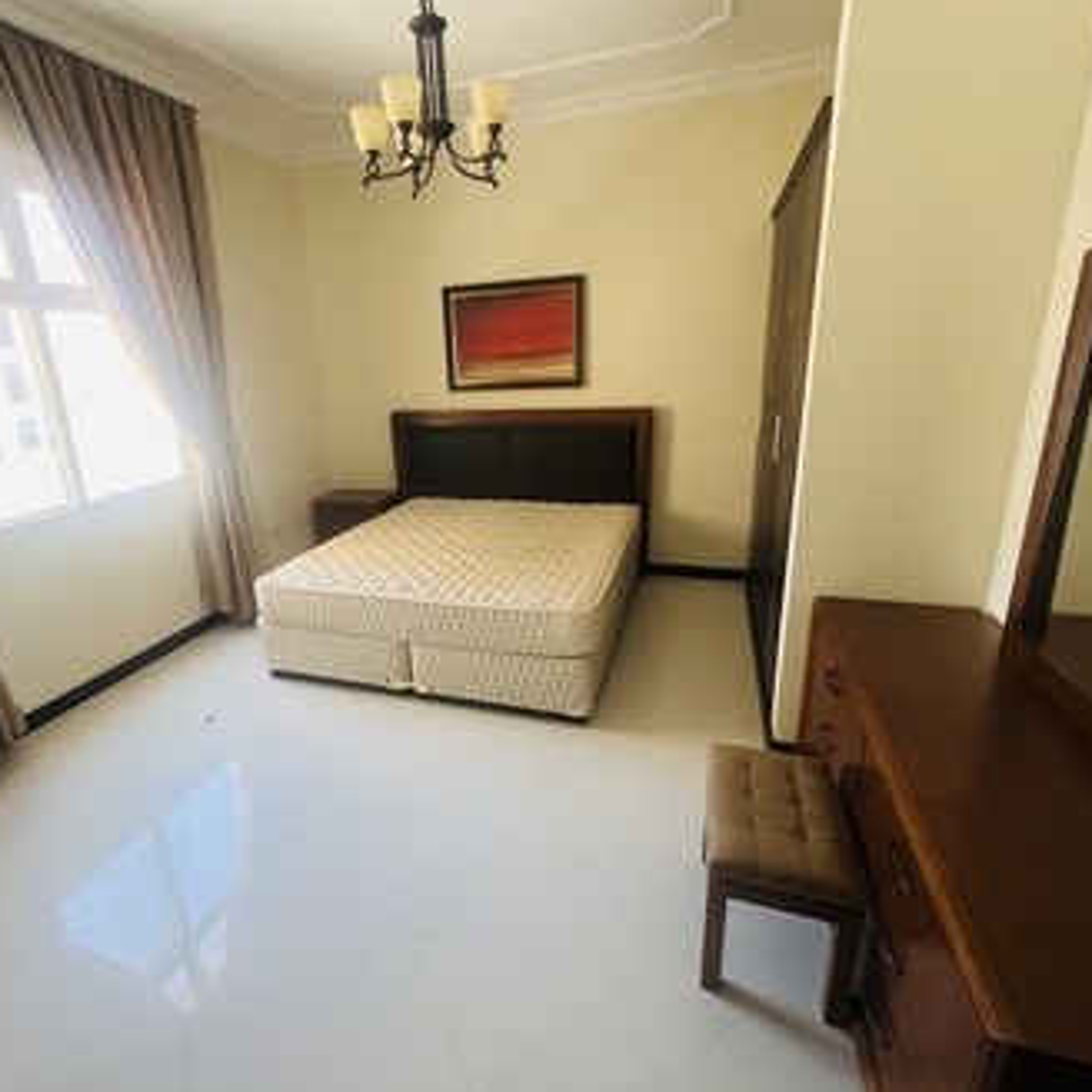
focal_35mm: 16
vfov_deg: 87.4
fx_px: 571
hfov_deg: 87.0
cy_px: 534
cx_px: 481
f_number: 1.8
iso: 250
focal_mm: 1.57
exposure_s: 1/88
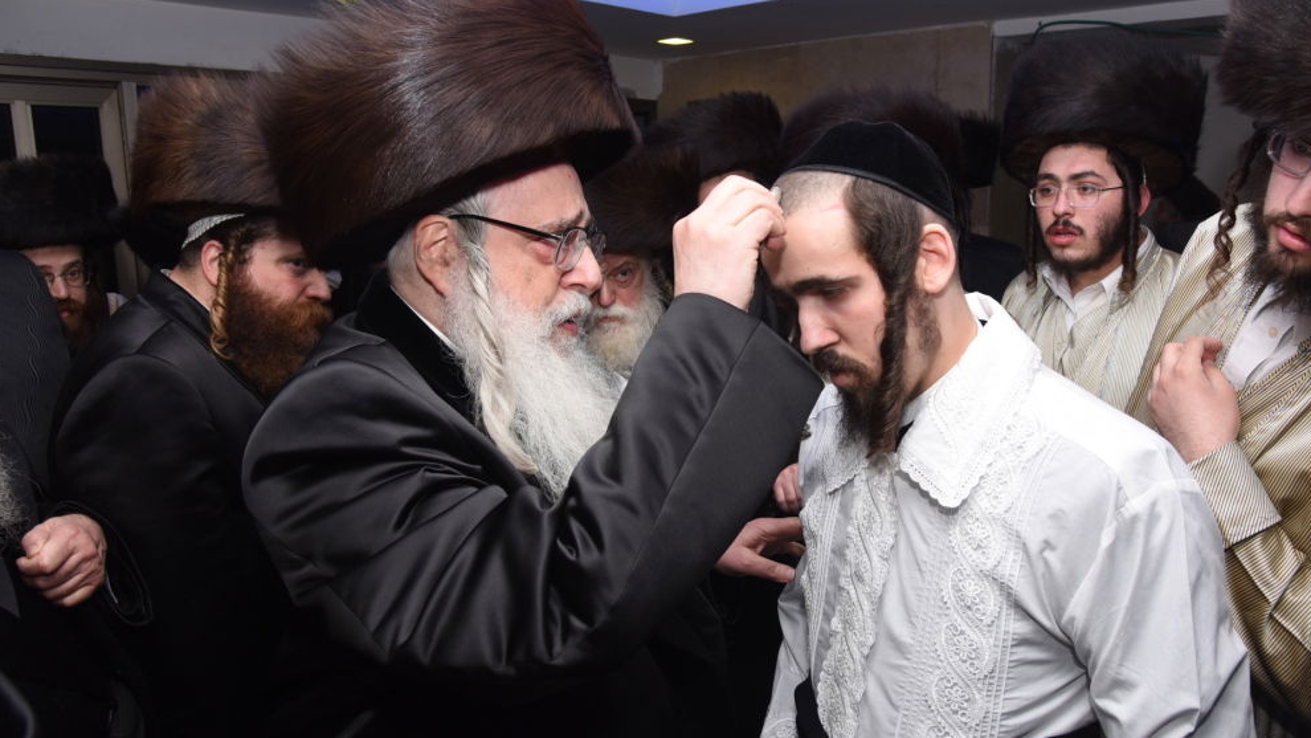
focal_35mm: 26
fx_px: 904
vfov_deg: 44.4
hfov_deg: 71.9
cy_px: 365
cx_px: 671
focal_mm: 24
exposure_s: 1/125
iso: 500
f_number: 7.1
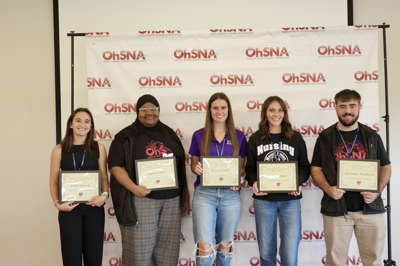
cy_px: 133
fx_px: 555
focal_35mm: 50
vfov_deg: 27.0
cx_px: 200
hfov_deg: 39.6
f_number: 4
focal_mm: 50
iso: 250
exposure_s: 1/15
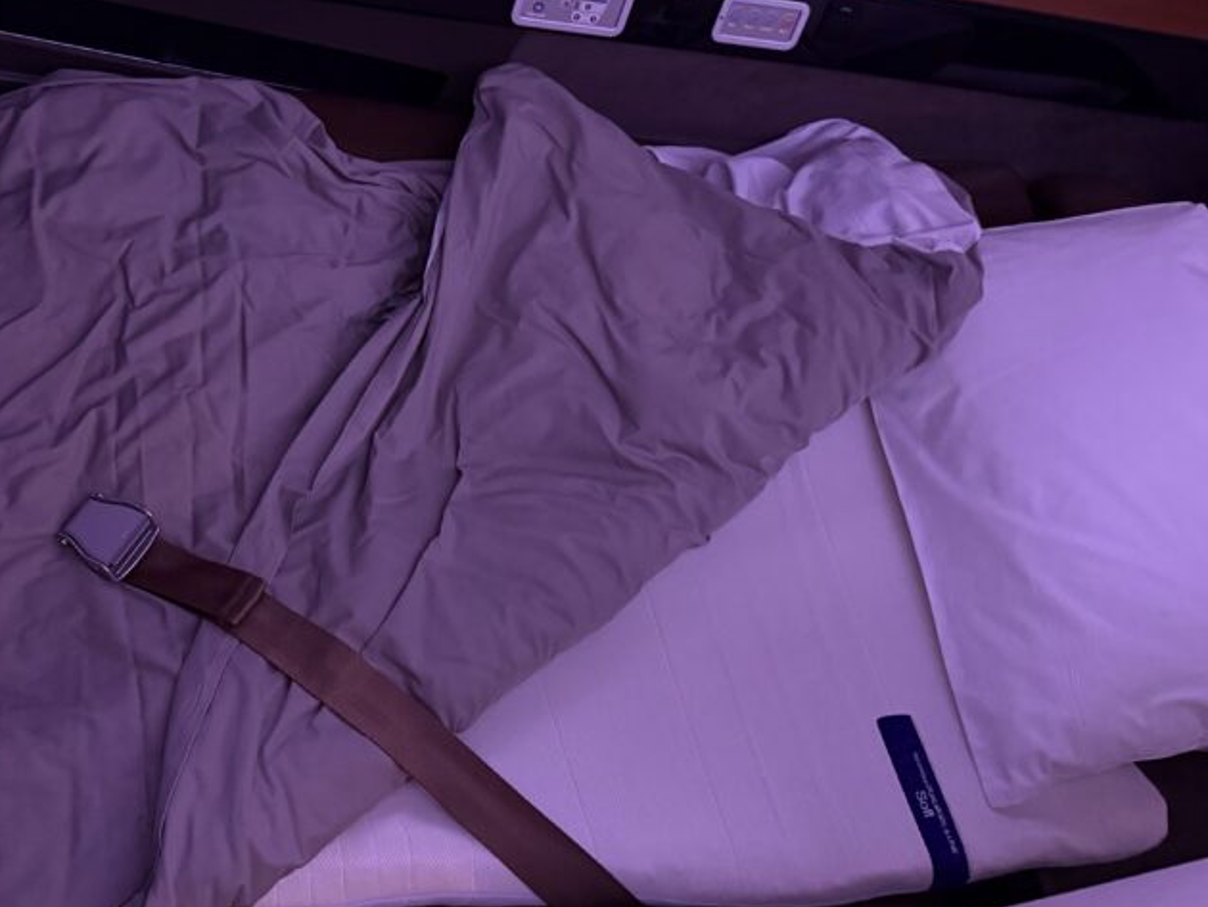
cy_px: 347
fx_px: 1362
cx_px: 349
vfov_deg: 36.7
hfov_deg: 46.6
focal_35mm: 39
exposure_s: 1/29
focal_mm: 6.76
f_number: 1.78
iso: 1250
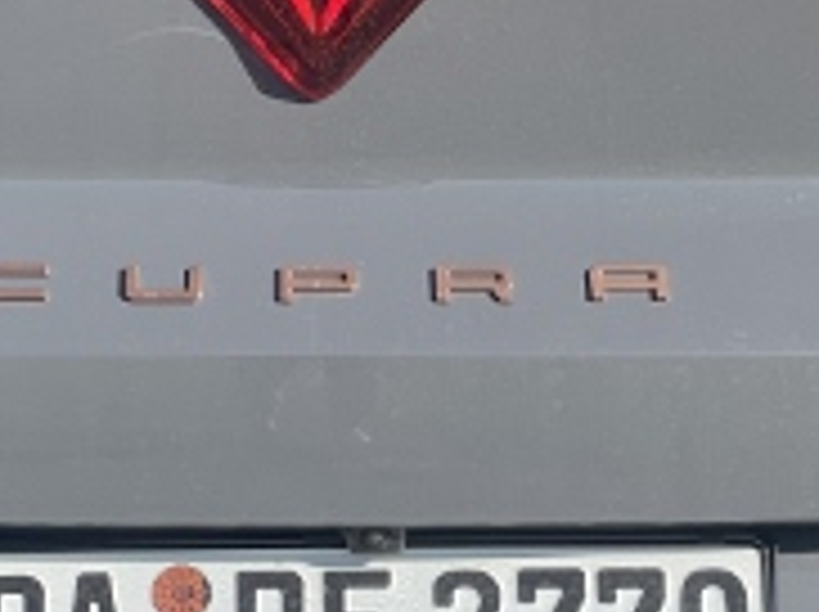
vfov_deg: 7.8
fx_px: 4466
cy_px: 178
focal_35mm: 189
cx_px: 302
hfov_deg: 10.5
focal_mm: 6
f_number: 2
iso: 32
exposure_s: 1/1170
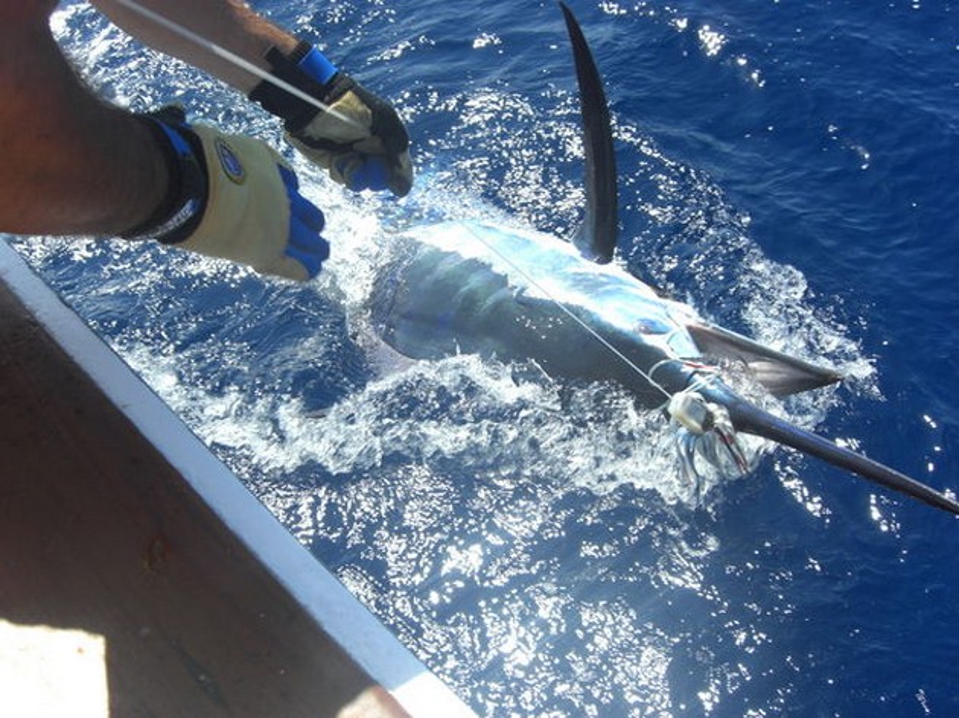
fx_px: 1052
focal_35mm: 38
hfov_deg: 49.0
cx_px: 480
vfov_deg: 37.7
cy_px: 359
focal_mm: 7.9
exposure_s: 1/400
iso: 80
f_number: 4
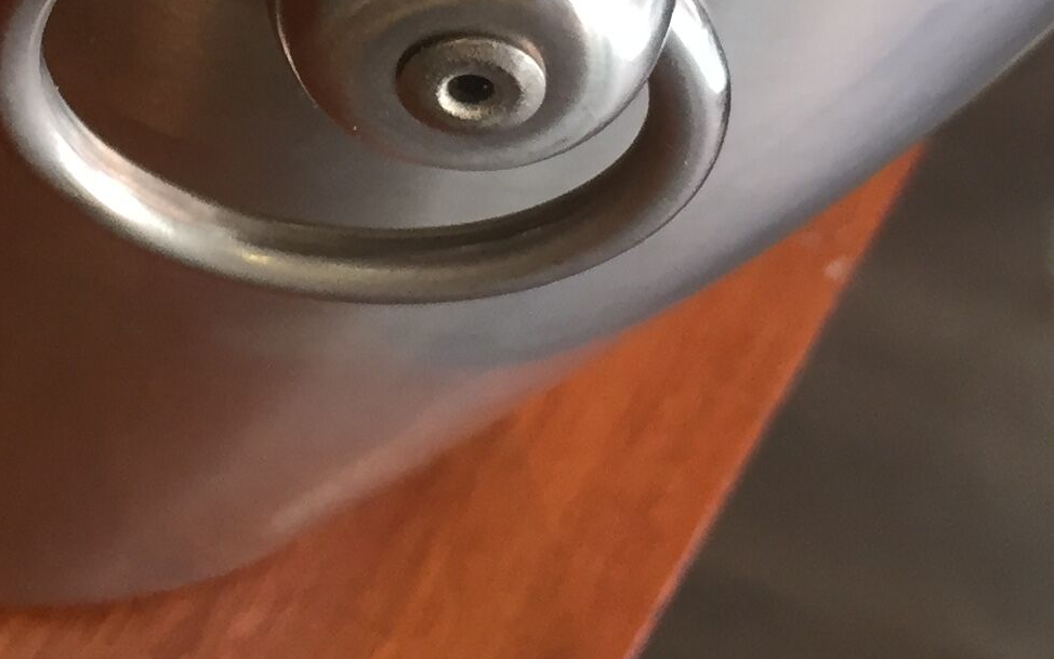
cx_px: 215
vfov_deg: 12.0
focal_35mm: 103
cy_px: -375
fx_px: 2959
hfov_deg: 20.0
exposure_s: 1/33
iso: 50
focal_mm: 4.15
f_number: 2.2
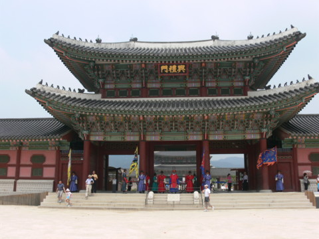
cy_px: 120
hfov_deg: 52.6
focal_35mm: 35
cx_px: 160
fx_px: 323
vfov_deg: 40.7
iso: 80
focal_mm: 7.4
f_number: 5.6
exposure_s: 1/320
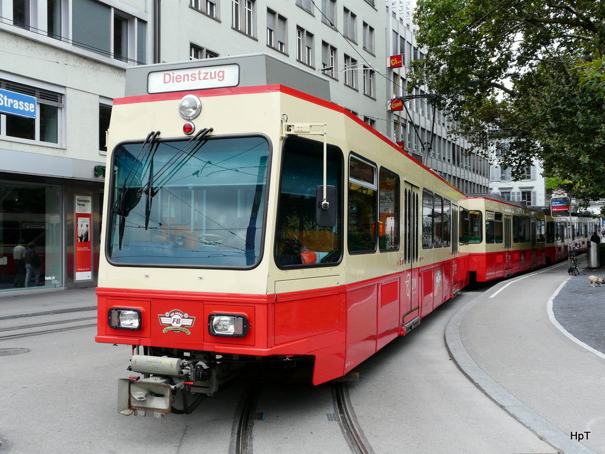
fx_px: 629
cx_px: 302
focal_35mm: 36
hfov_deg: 51.4
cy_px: 227
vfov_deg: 39.7
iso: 100
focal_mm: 5.9
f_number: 4.5
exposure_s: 1/200
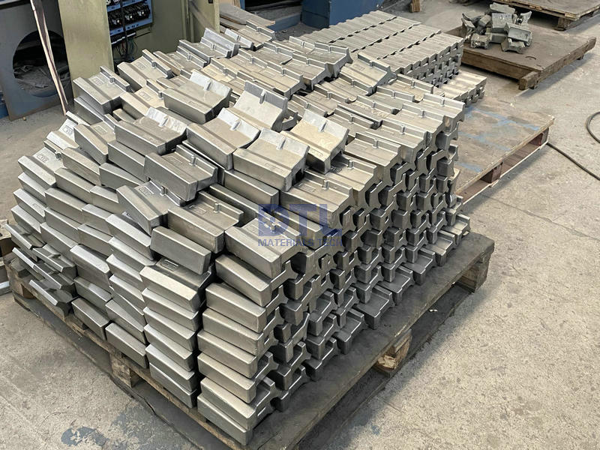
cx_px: 300
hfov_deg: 67.3
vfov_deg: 53.1
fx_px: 451
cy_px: 225
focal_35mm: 26
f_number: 1.8
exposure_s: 1/60
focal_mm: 4.25
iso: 160
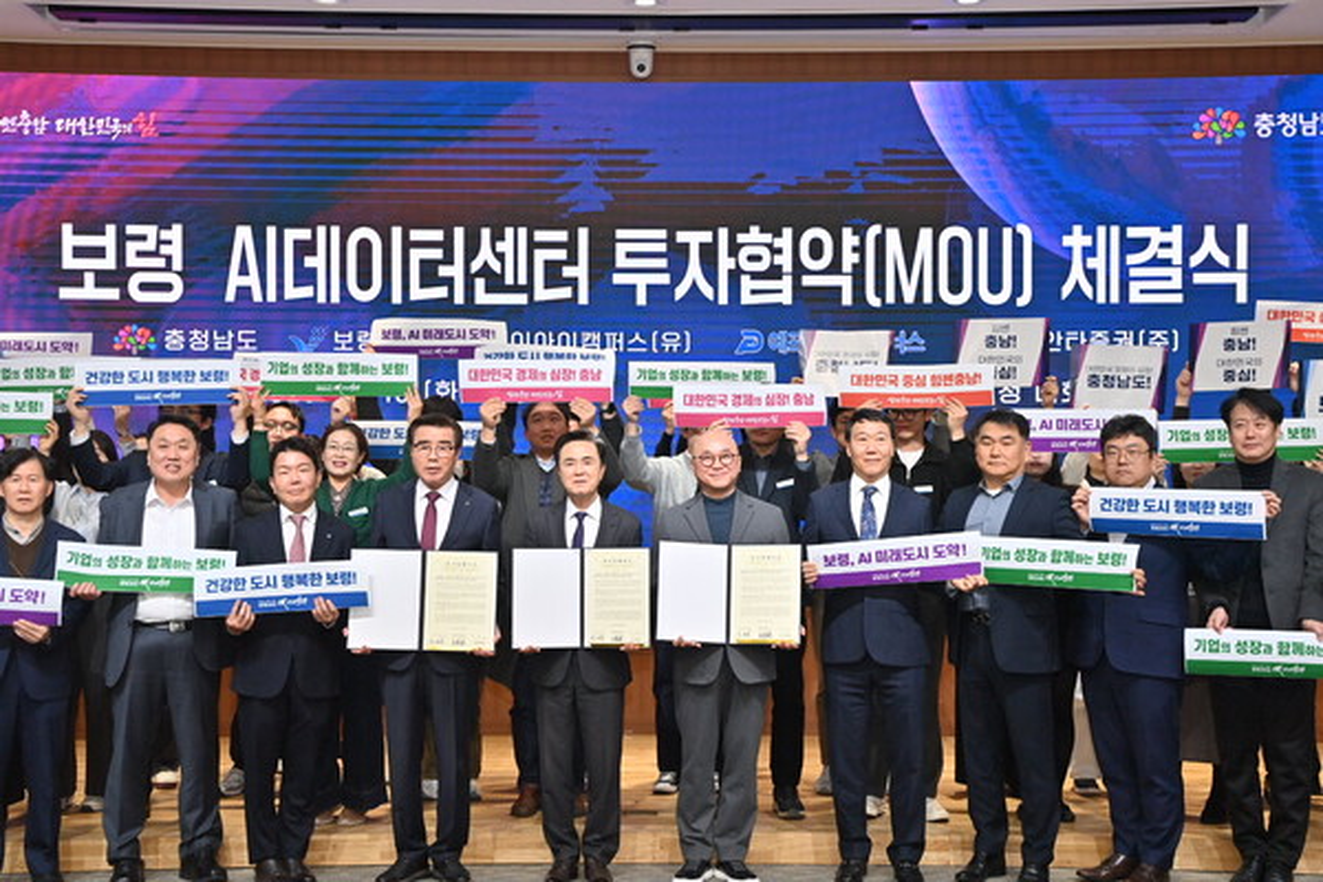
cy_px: 441
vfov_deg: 24.6
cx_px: 662
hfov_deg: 36.2
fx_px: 2021
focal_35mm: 55
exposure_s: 1/250
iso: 1000
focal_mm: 55
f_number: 5.6
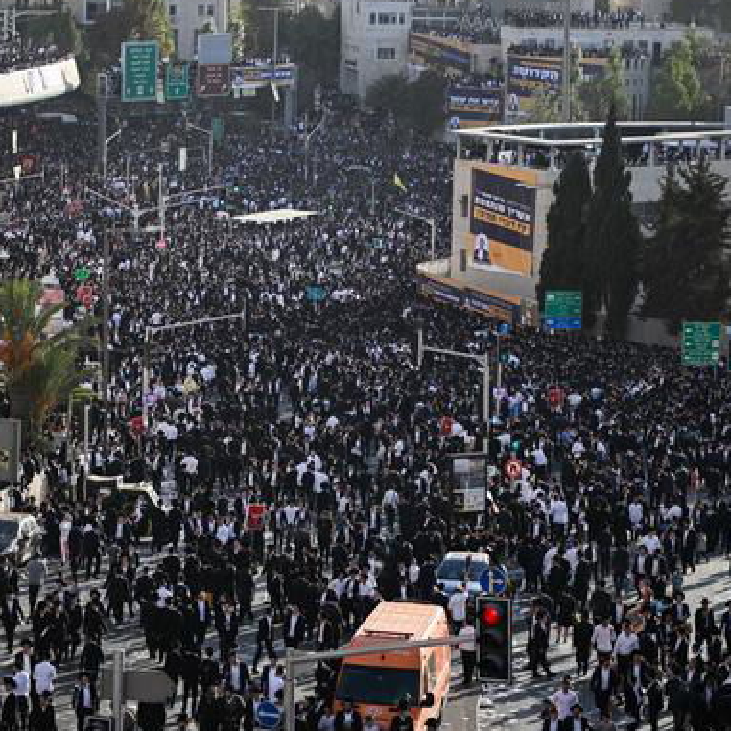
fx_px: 2986
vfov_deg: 13.9
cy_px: 237
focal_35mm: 125
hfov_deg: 13.9
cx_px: 244
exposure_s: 1/1600
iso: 200
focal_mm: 70
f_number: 2.8
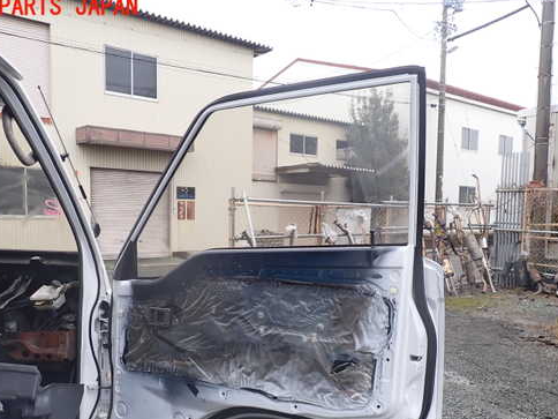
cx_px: 274
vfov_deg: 45.2
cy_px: 253
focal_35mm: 31
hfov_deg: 58.3
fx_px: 500
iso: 100
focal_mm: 4.5
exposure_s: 1/200
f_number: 2.8
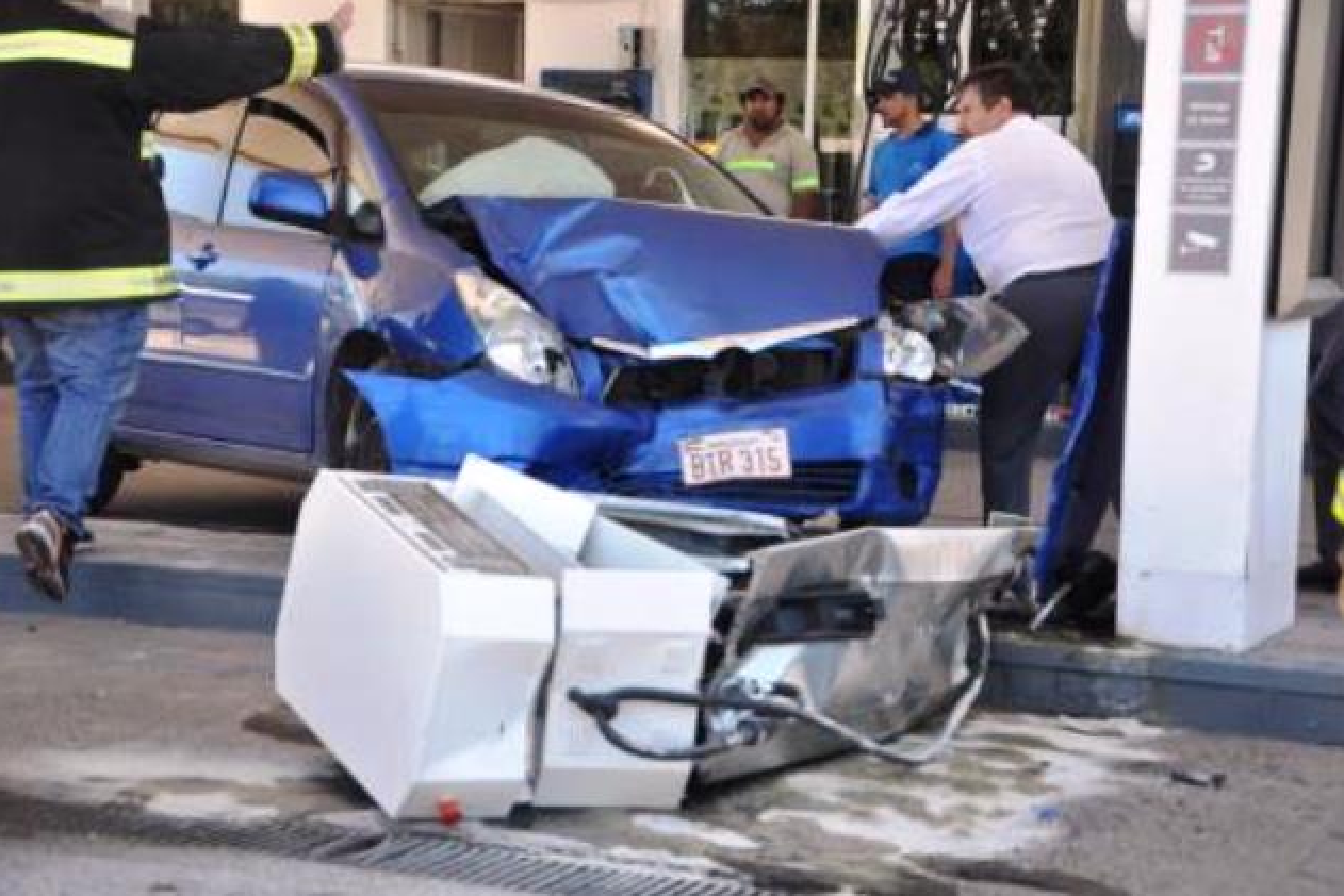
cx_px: 671
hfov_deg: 26.6
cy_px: 445
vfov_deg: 18.0
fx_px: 2838
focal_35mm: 76
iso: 400
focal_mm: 50
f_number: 5
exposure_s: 1/250
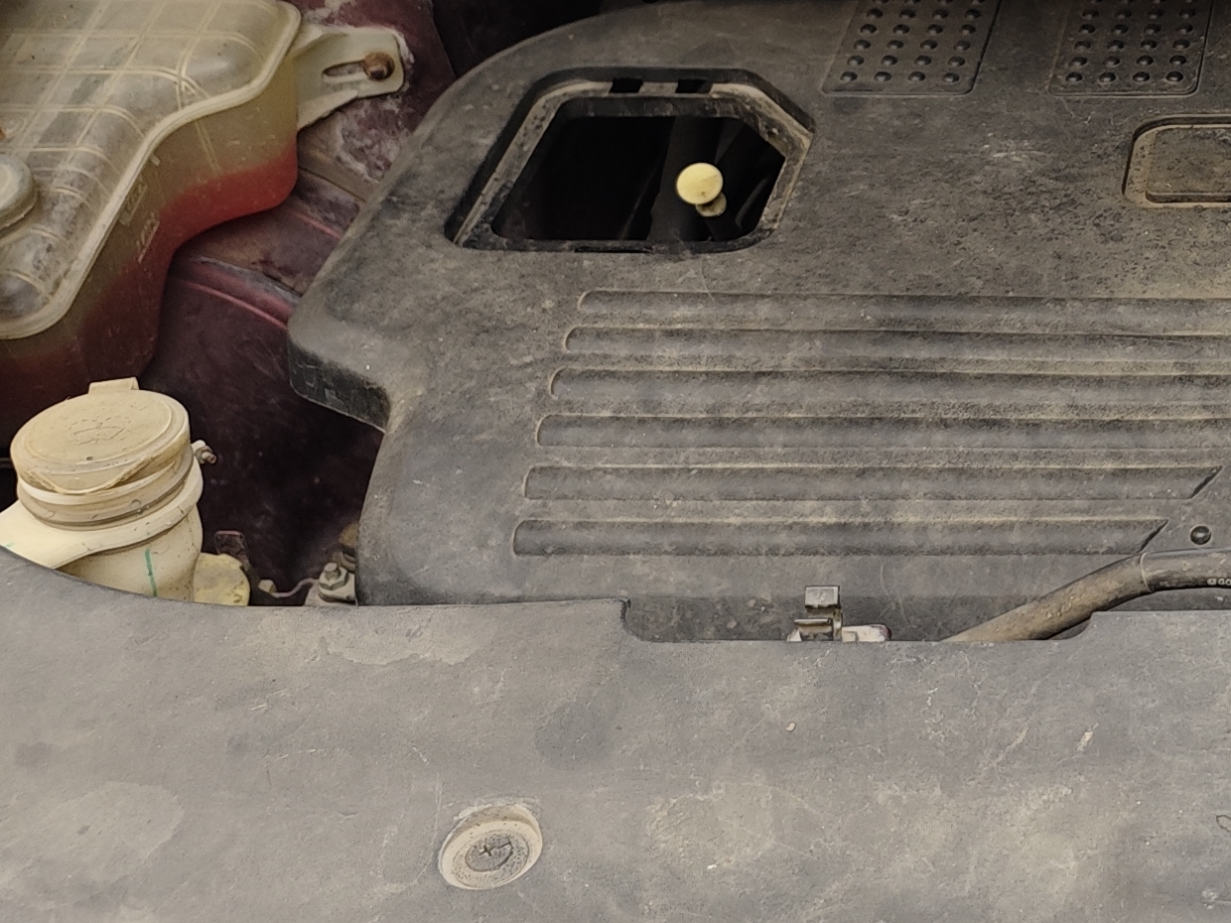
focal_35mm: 76
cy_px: 101
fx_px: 2703
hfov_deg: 23.2
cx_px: 1535
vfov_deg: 19.1
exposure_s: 1/50
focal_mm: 8.7
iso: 200
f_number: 1.9
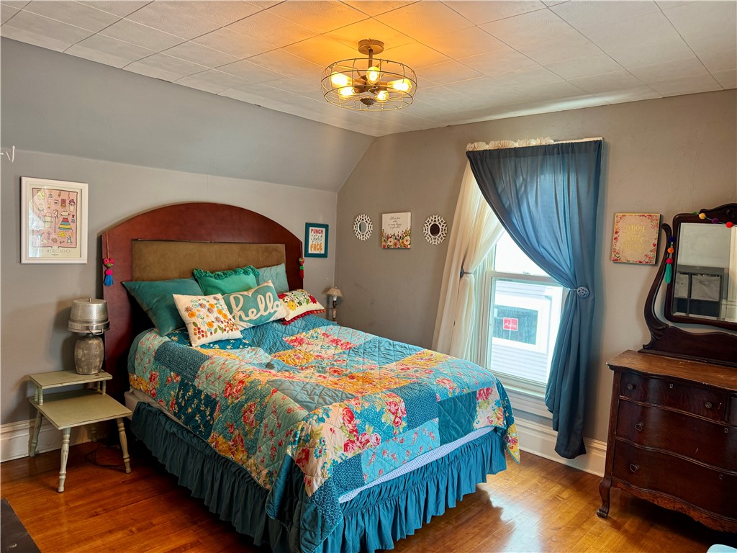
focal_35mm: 24
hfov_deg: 71.6
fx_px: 511
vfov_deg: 56.8
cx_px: 368
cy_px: 276
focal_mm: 6.76
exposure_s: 1/60
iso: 125
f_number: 1.78
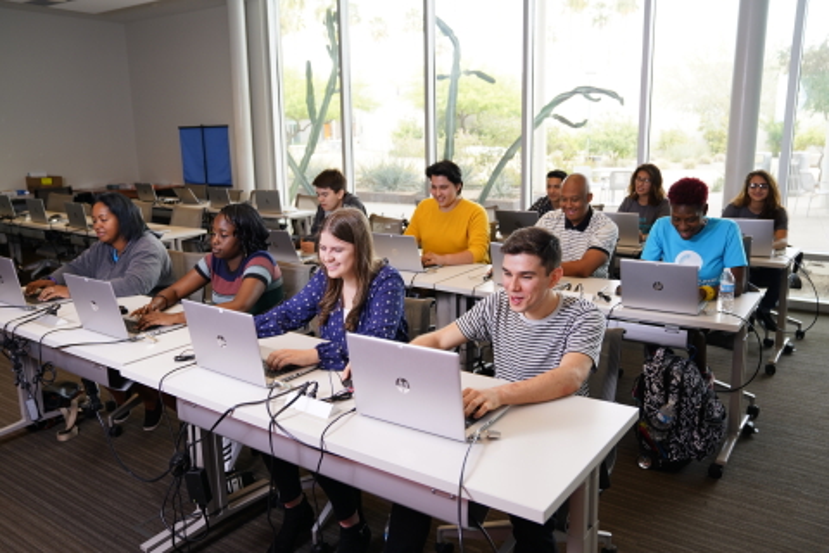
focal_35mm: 29
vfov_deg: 45.0
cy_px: 276
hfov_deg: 63.7
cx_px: 414
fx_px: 668
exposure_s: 1/125
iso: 320
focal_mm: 29
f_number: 4
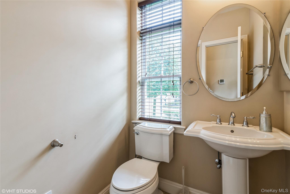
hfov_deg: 96.7
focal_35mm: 16
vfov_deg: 73.8
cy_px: 97
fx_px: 129
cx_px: 145
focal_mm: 16
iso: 250
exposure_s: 1/15
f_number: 6.3
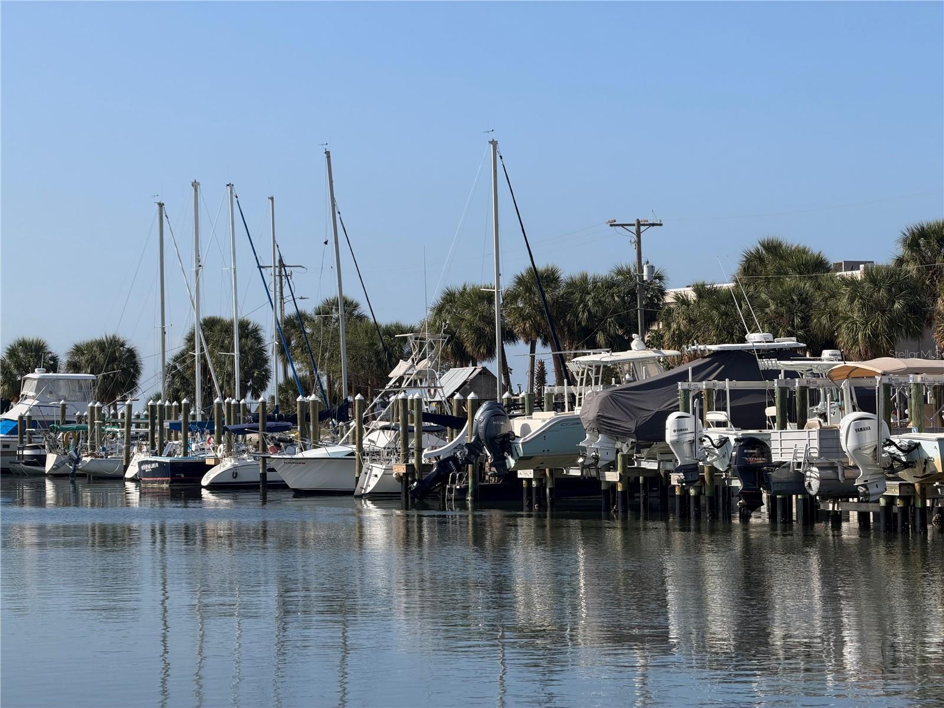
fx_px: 2727
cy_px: 354
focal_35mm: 100
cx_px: 472
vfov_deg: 14.8
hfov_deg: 19.6
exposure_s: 1/644
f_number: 2.8
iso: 20
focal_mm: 16.89
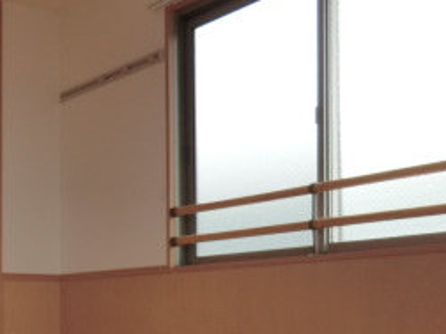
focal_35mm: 61
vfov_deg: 23.0
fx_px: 786
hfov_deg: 29.6
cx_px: 2
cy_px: 336
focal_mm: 4.3
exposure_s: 1/60
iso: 80
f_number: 3.2
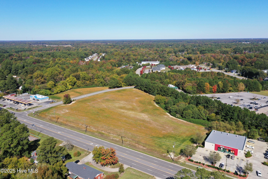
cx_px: 134
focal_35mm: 28
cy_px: 90
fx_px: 208
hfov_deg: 65.5
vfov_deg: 46.4
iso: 100
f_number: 8
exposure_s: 1/240
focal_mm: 10.26
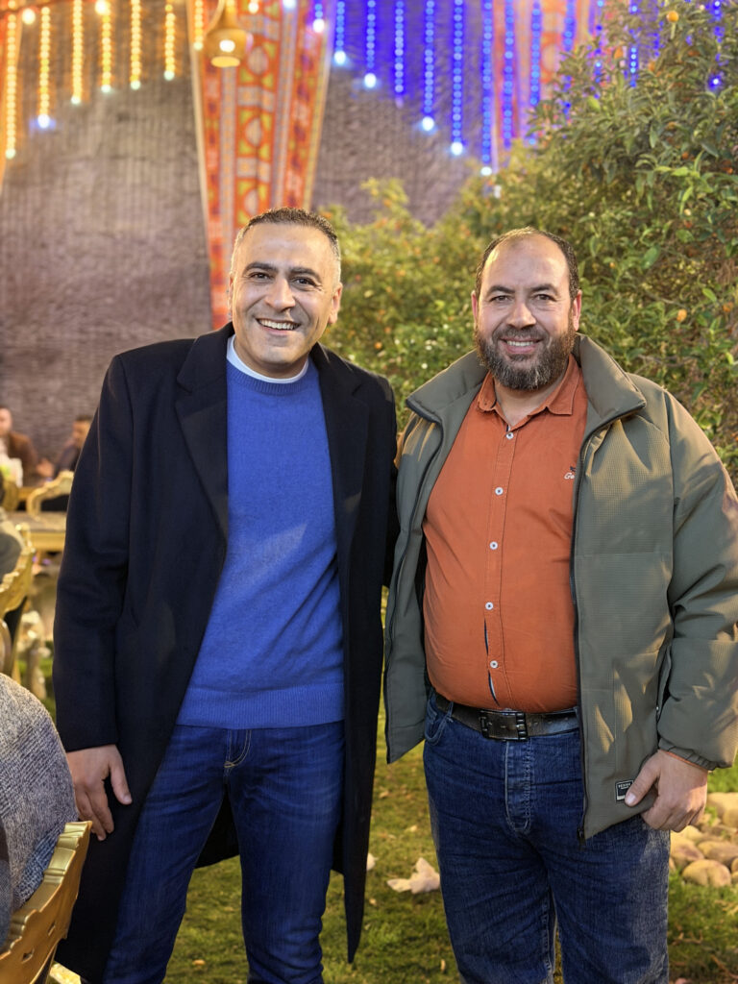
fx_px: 1364
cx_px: 369
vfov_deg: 39.7
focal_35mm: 48
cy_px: 492
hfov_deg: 30.3
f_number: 1.78
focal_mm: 6.76
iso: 500
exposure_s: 1/25
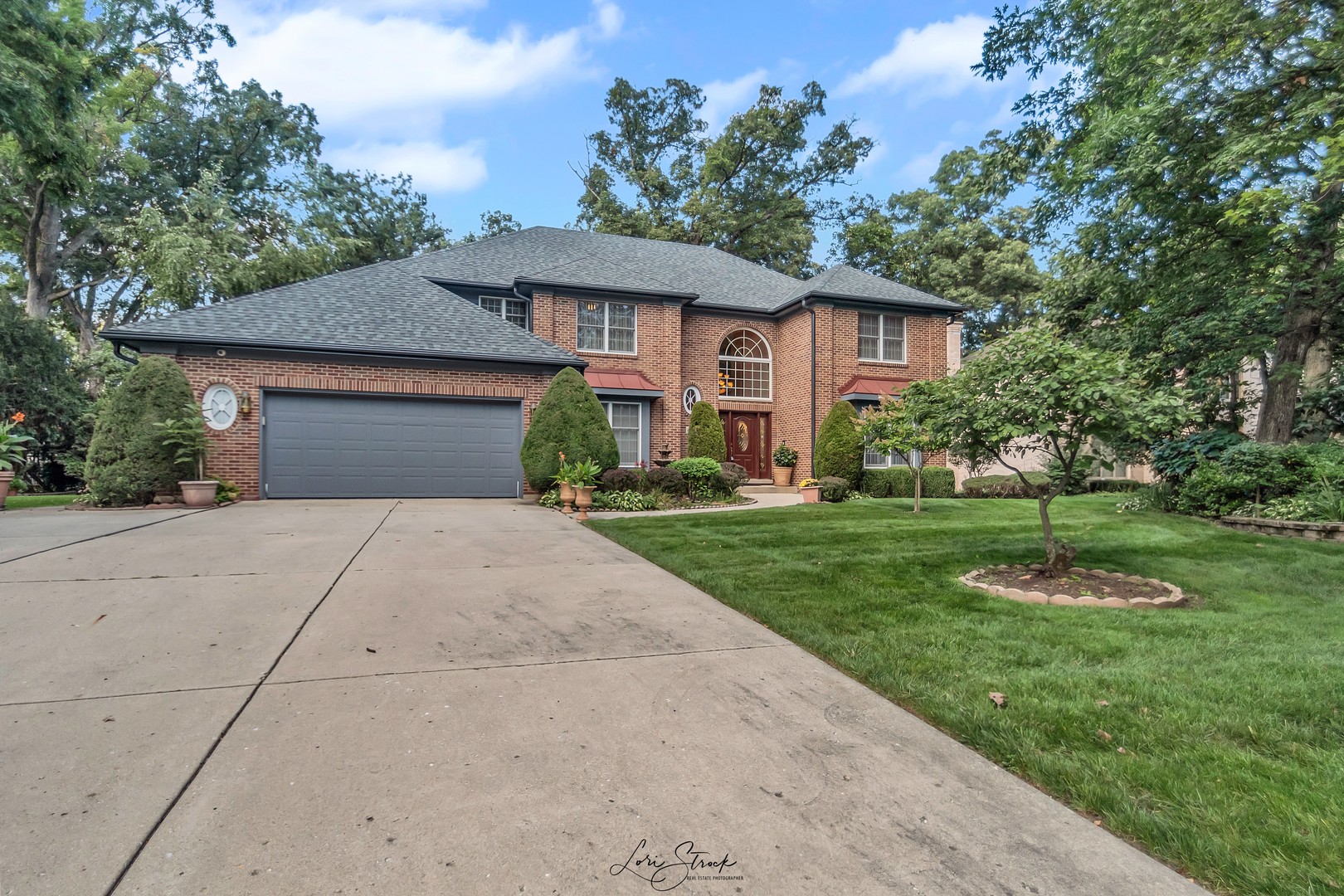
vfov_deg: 67.4
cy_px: 448
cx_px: 672
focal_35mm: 18
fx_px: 672
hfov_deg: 90.0
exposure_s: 1/1600
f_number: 6.3
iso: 400
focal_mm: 12
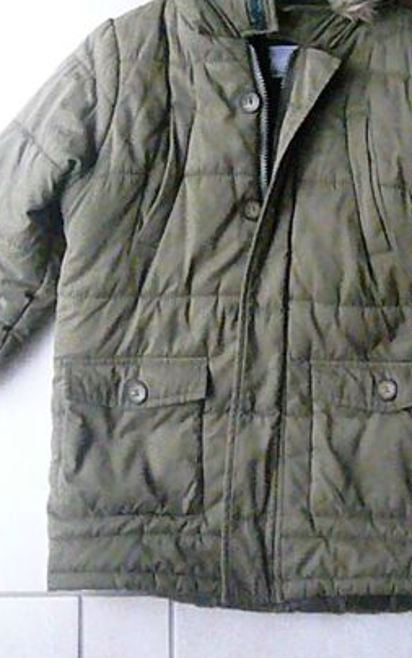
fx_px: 843
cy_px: 186
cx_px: 267
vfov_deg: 41.7
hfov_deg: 27.3
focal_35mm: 47
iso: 3200
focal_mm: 4.6
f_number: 2.8
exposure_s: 1/800
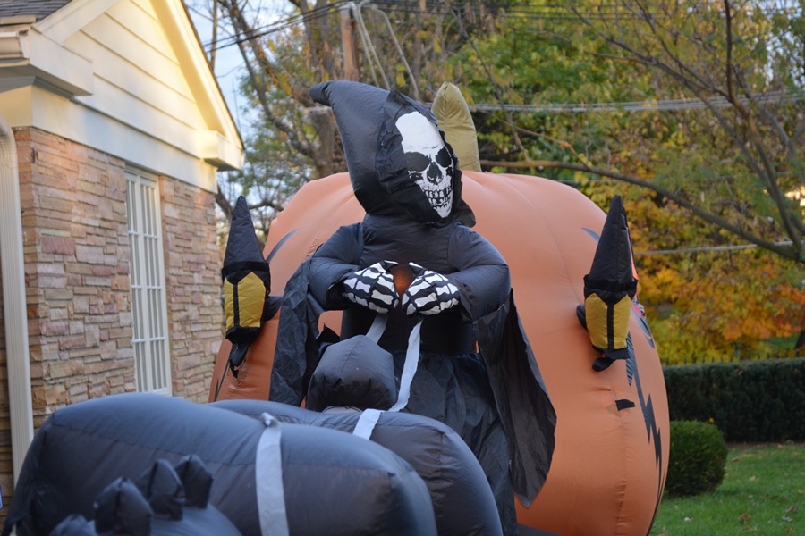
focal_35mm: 82
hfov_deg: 24.6
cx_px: 402
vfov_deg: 16.6
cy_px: 268
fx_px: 1845
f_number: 5.6
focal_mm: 55
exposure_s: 1/80
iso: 400
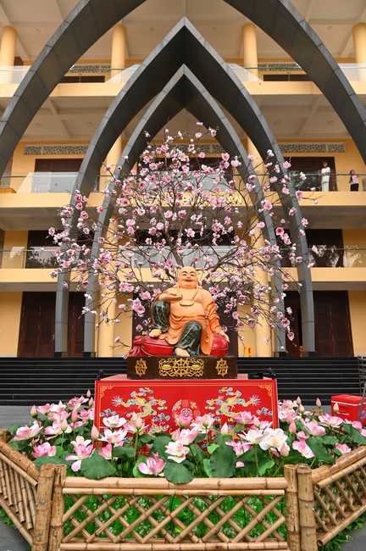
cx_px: 183
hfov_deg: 53.0
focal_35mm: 24
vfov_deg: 73.8
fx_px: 367
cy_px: 276
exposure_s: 1/160
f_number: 4.5
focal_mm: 24
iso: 250
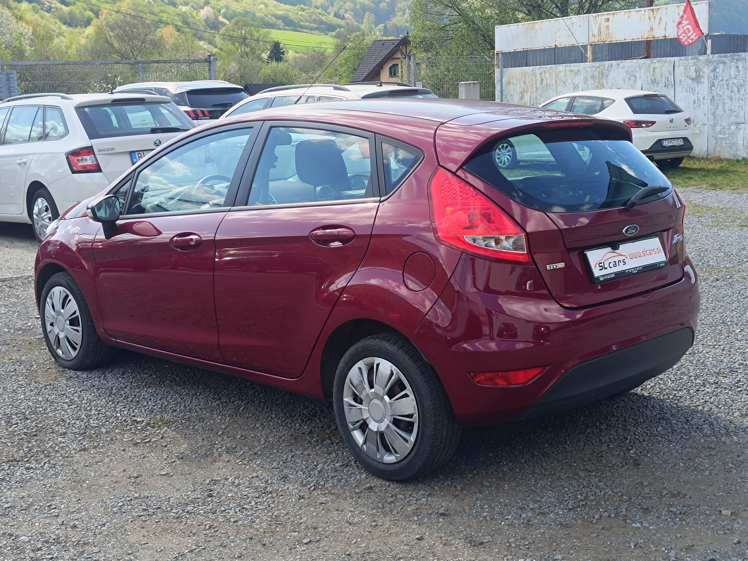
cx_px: 374
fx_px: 519
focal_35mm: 24
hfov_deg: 71.6
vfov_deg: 56.8
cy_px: 280
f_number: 1.88
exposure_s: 1/310
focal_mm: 5.59
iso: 51
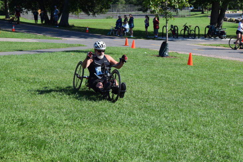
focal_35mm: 87
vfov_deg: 15.8
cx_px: 122
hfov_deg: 23.5
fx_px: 584
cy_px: 83
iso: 200
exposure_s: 1/320
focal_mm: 55
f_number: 9
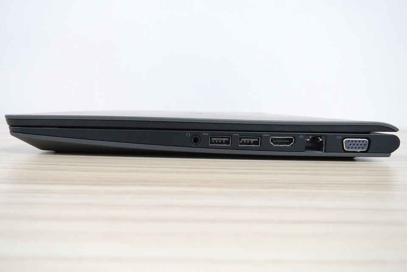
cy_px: 136
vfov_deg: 45.0
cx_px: 204
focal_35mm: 29
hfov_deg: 63.7
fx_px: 328
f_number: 5.6
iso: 2500
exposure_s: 1/25
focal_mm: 11
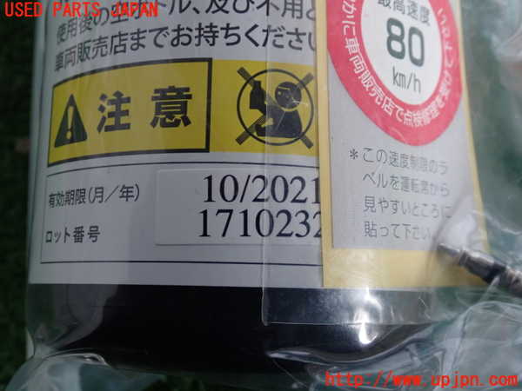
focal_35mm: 44
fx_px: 664
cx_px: 261
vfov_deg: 32.9
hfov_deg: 42.9
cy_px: 196
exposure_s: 1/40
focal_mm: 7.84
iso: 250
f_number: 4
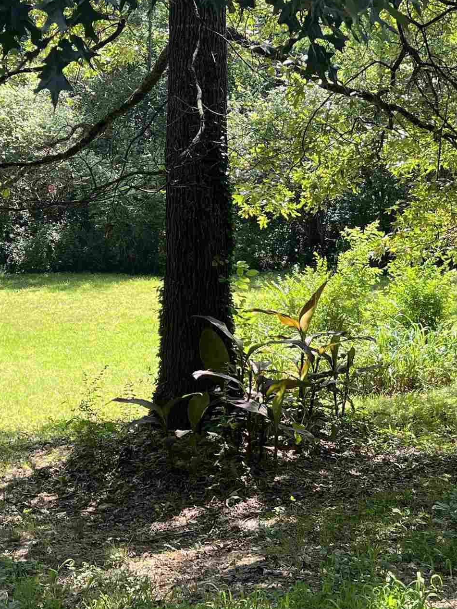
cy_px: 316
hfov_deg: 23.0
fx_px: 1109
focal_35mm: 63
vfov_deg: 30.7
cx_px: 105
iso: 50
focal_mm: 5.7
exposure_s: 1/526
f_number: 1.5
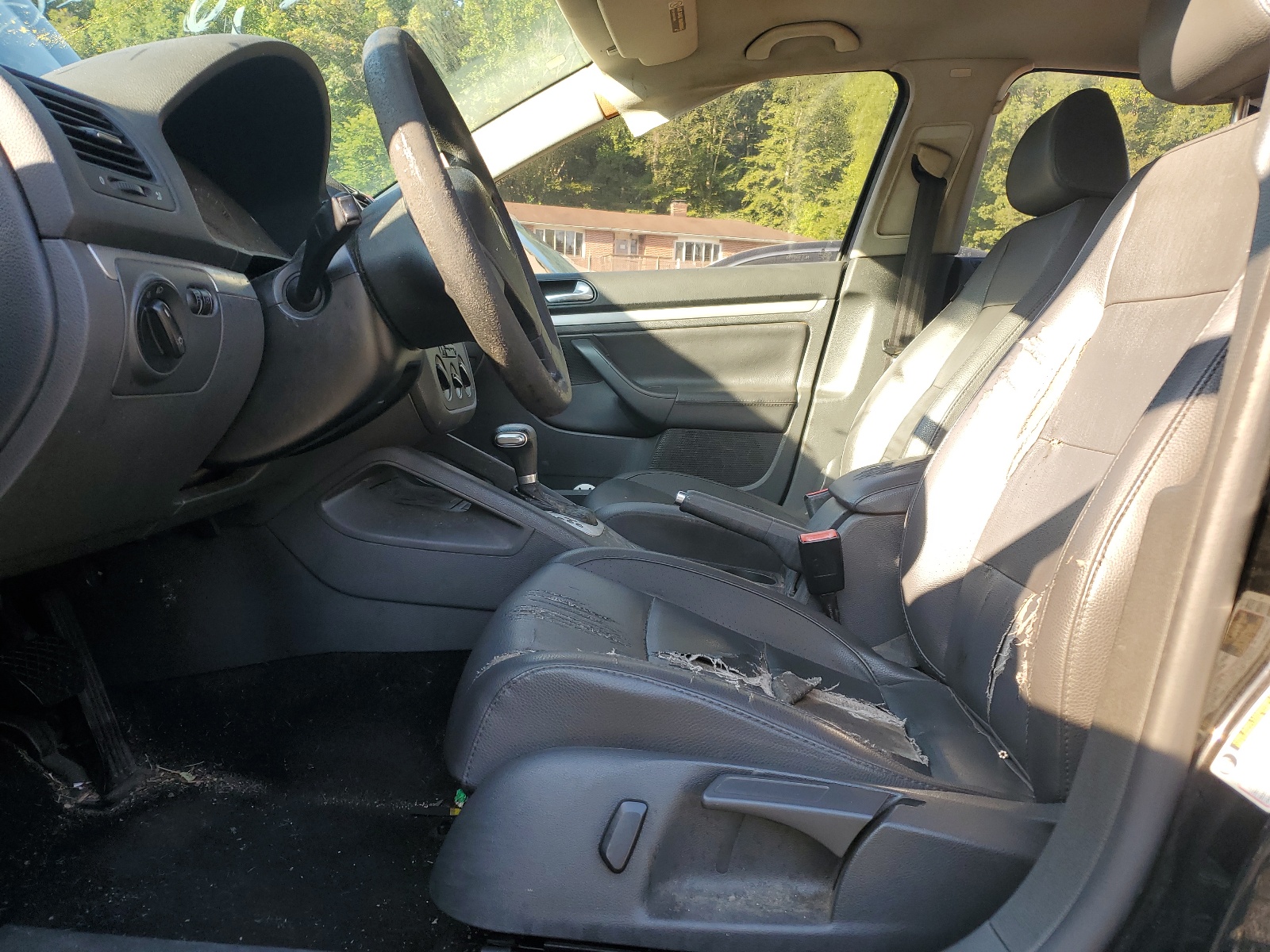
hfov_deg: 67.3
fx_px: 954
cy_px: 476
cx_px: 635
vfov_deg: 53.1
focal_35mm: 26
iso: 50
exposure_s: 1/250
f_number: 1.5
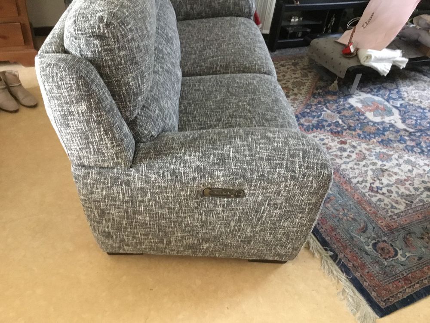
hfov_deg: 58.4
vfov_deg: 45.4
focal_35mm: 31
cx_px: 215
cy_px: 162
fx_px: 385
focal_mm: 3.3
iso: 320
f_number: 2.4
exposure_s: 1/17
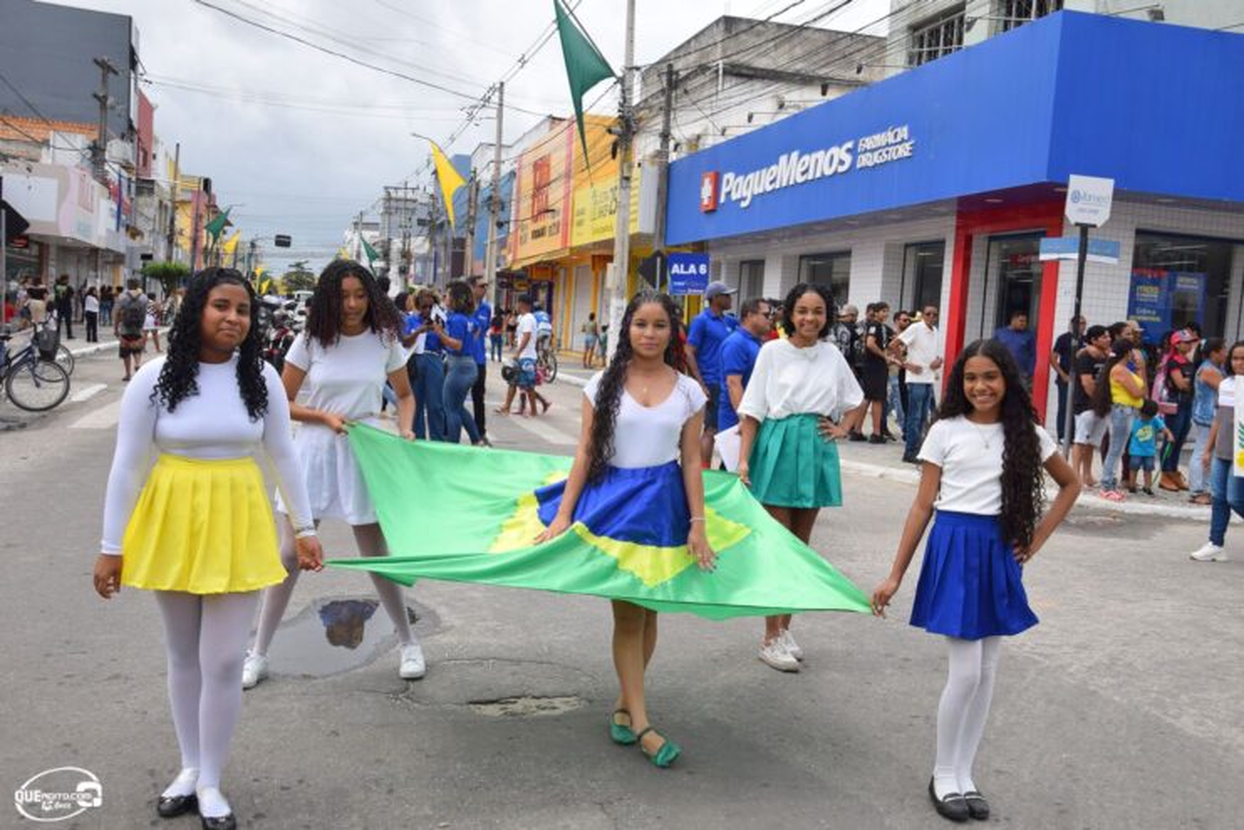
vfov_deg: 35.5
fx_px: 1296
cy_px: 415
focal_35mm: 38
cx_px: 622
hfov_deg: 51.3
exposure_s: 1/320
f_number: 9
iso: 200
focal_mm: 25
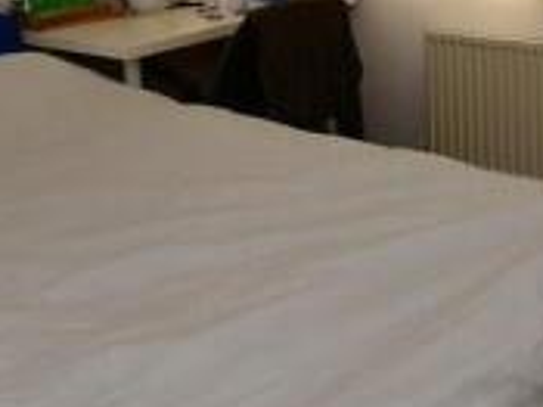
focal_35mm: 54
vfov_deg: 24.7
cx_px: 213
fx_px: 846
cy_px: -70
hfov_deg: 35.4
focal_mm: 10
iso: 2000
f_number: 5.6
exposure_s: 1/60
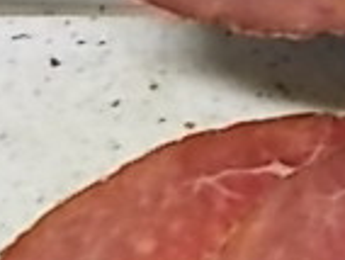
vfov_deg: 11.0
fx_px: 1348
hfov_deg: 13.5
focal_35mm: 135
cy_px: 121
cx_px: 566
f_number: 3.4
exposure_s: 1/5
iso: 200
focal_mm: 5.3
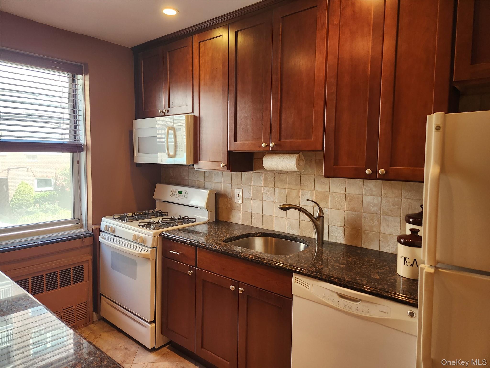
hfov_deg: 73.9
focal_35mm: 23
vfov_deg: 58.9
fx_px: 326
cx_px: 245
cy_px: 184
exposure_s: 1/120
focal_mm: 5.4
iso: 250
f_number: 1.8
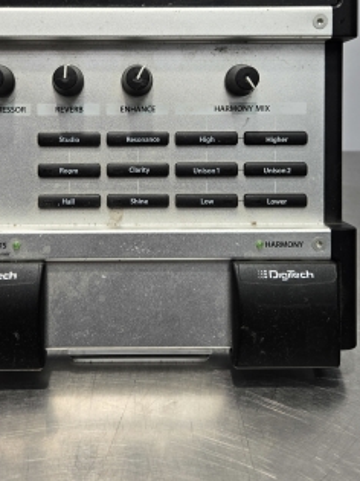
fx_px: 527
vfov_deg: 47.6
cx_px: 134
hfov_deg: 37.5
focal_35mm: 38
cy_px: 136
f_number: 1.8
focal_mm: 5.4
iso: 50
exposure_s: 1/120
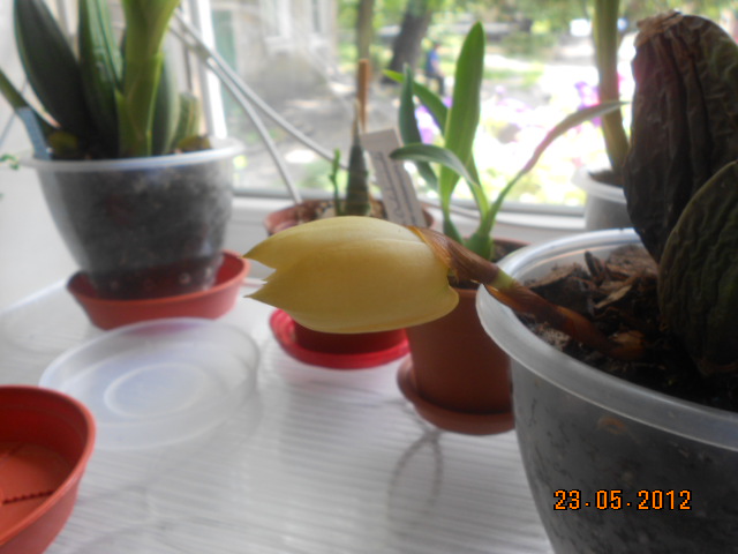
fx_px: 618
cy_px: 277
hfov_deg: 61.7
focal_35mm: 29
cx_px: 369
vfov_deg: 48.2
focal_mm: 5.1
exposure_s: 1/40
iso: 80
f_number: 3.4
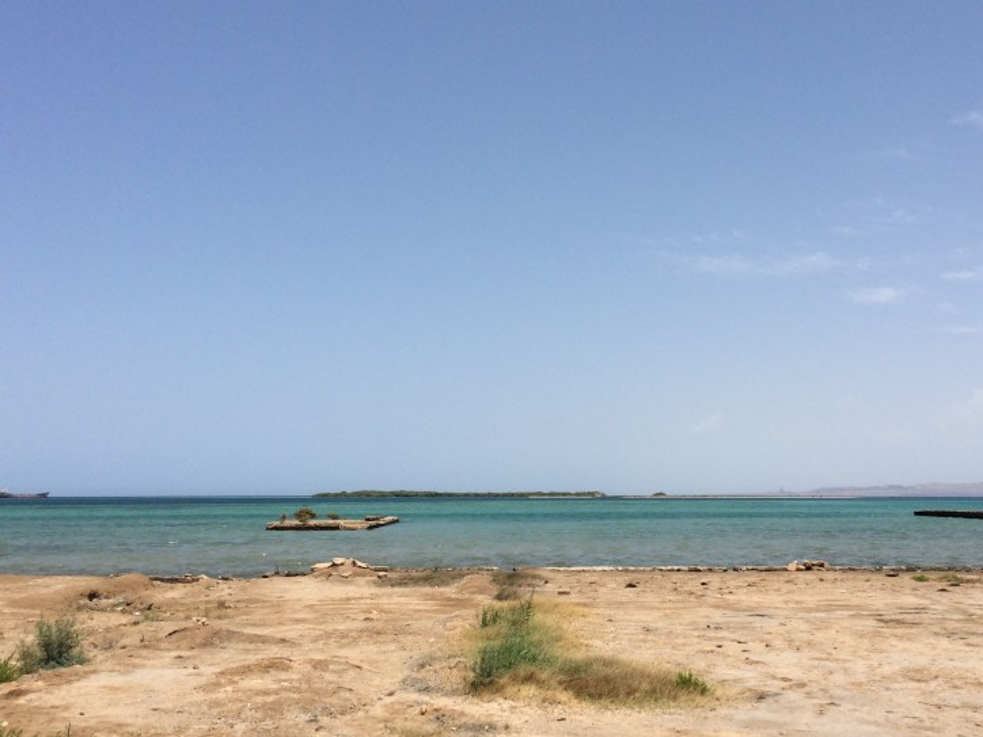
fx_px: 1164
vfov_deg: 35.1
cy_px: 373
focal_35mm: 41
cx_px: 587
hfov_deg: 45.5
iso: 32
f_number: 2.2
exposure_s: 1/3425
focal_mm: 4.15
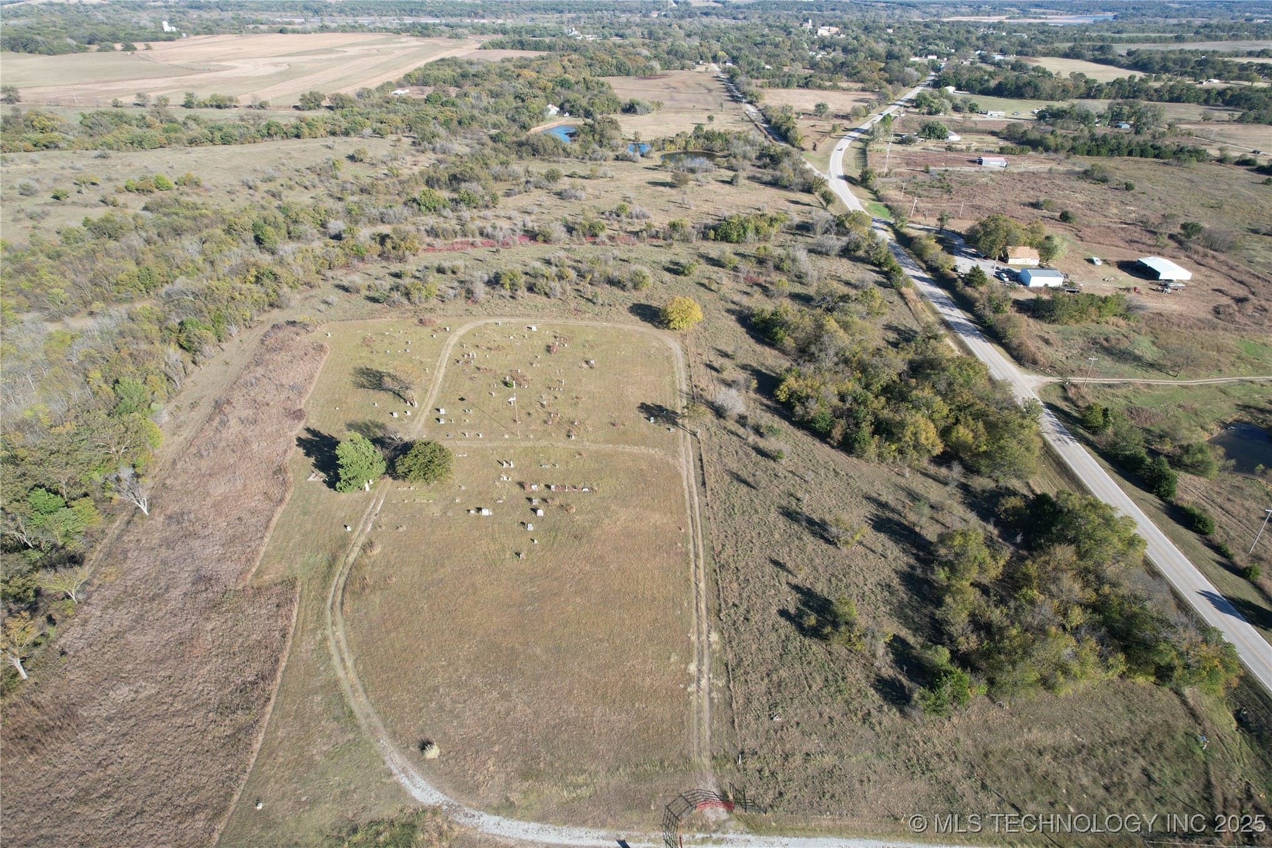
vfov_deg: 57.2
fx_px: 777
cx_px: 636
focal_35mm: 22
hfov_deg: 78.6
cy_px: 424
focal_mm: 8.38
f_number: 2.8
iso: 100
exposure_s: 1/725
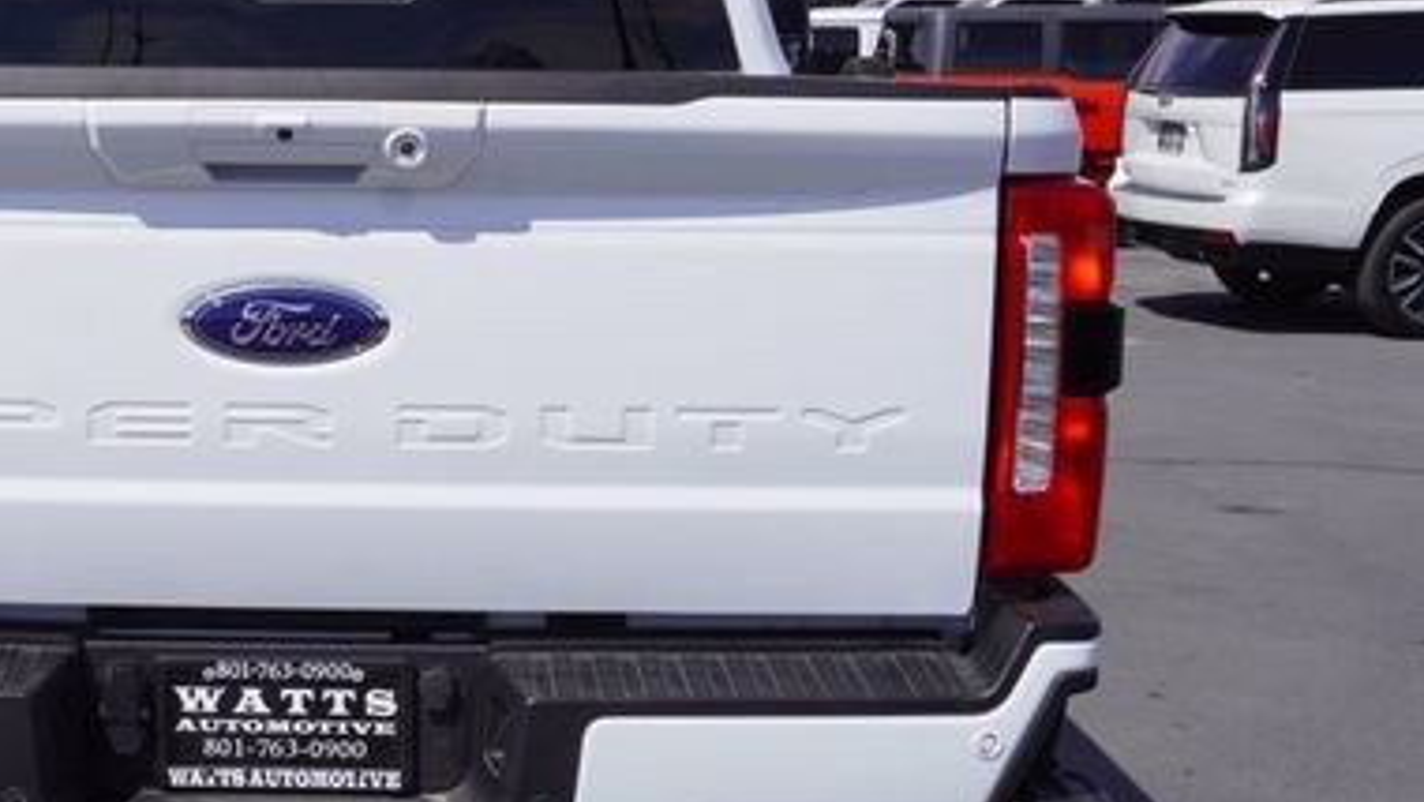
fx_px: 2299
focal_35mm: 61
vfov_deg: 19.8
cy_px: 420
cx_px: 296
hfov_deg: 33.5
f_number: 10
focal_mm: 23
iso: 100
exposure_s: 1/250
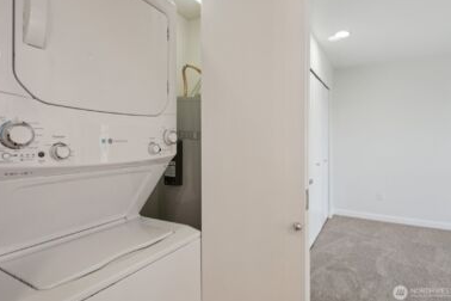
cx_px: 223
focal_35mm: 18
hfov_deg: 90.0
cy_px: 144
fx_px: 225
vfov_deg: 67.4
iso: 400
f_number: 8
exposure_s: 1/45
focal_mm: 17
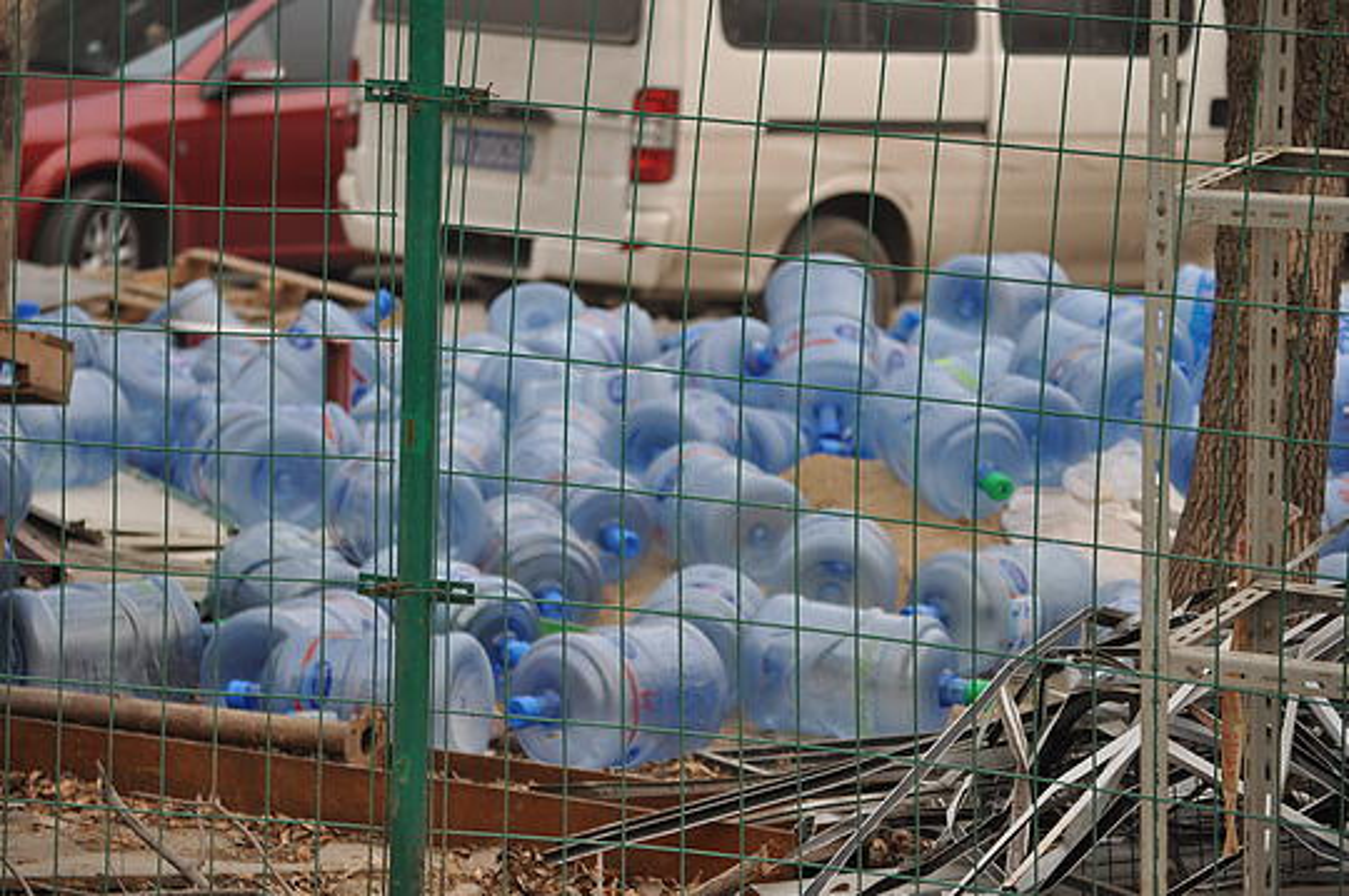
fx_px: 4829
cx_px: 674
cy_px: 448
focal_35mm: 129
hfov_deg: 15.9
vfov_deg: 10.6
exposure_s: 1/250
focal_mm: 86
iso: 400
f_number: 4.2
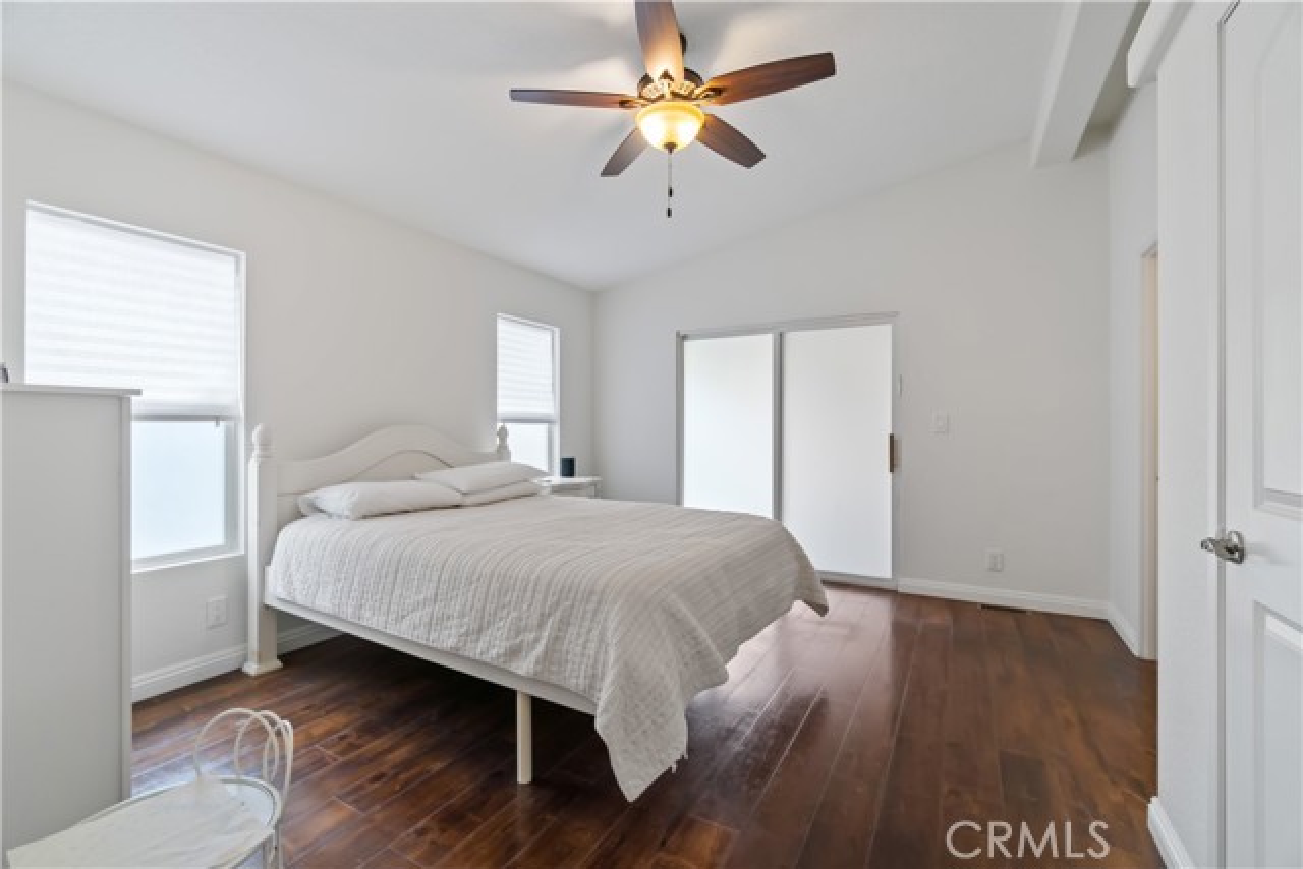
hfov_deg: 100.4
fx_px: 543
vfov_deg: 77.4
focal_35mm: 15
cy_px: 434
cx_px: 652
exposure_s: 1/30
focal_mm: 10
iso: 200
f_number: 4
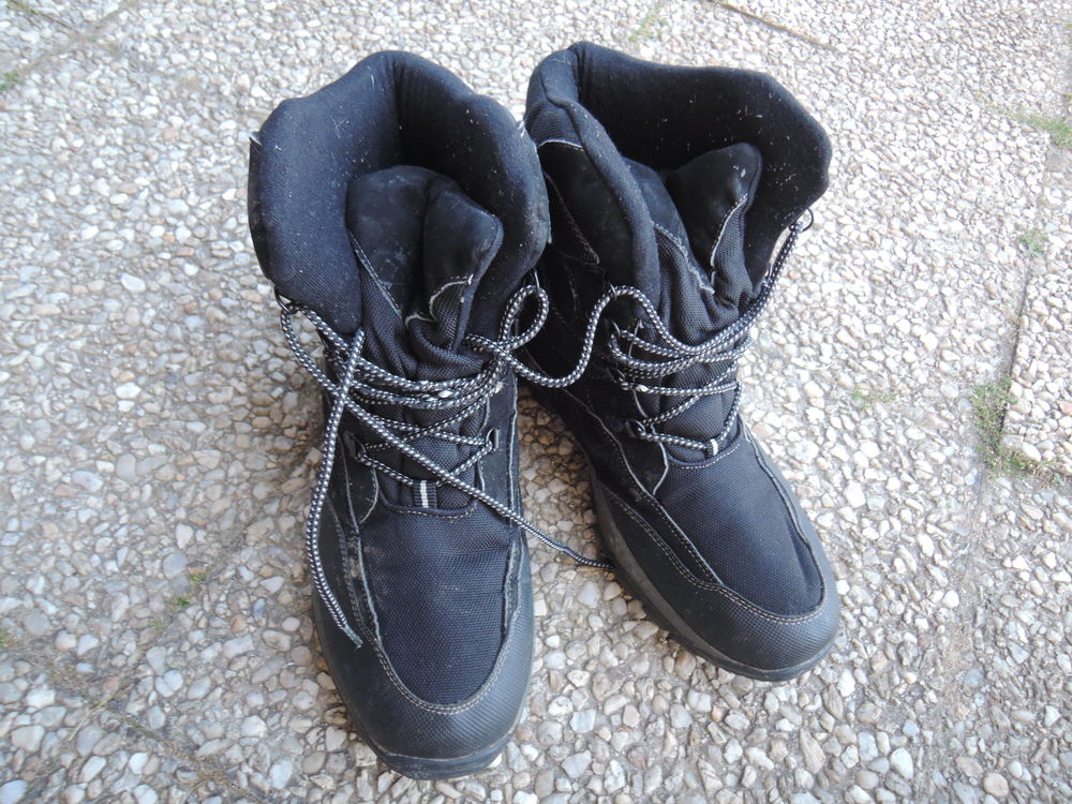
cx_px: 536
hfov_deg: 71.6
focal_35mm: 24
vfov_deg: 56.8
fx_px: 743
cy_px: 402
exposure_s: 1/15
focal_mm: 5.1
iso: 400
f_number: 2.8
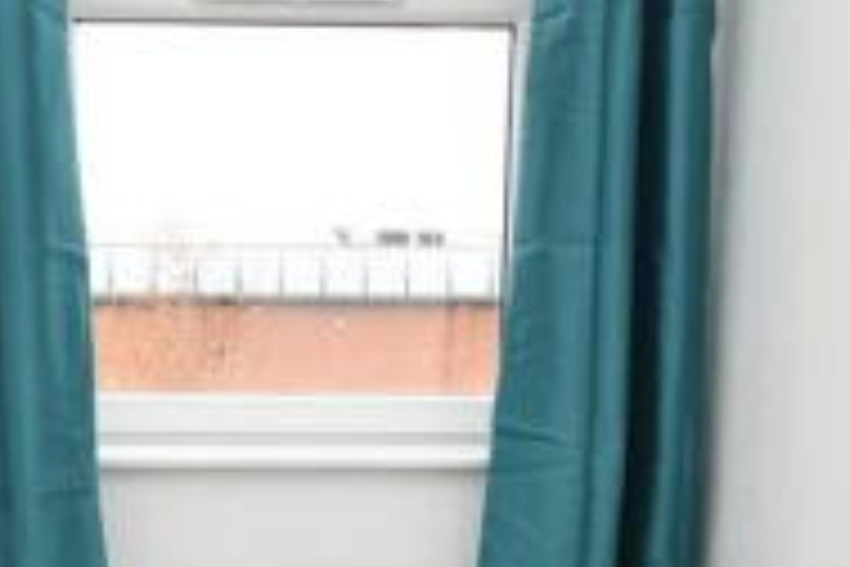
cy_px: 497
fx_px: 1228
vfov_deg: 25.3
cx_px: 205
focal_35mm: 52
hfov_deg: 37.2
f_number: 4
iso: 200
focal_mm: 10
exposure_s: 1/60
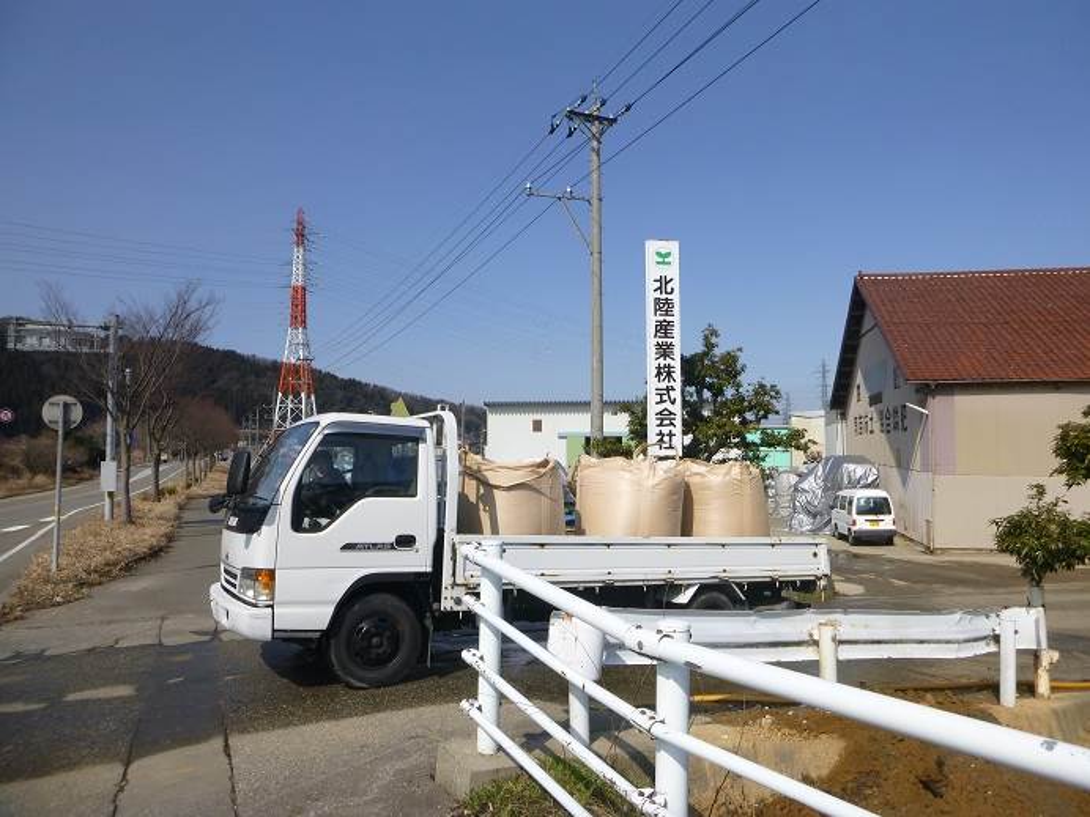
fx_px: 787
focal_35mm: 25
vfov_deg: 54.9
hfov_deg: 69.4
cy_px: 408
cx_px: 545
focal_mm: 4.5
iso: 100
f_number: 3.9
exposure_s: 1/1000
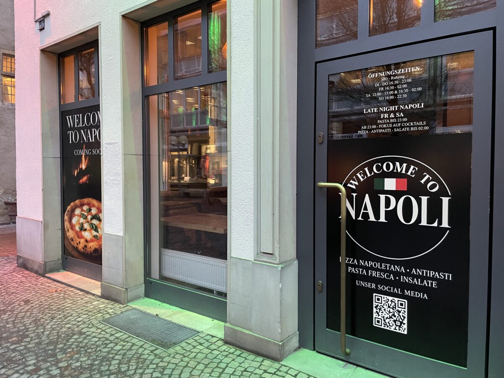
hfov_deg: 67.3
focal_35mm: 26
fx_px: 379
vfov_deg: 53.1
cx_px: 252
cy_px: 189
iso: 500
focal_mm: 4.2
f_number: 1.6
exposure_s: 1/50
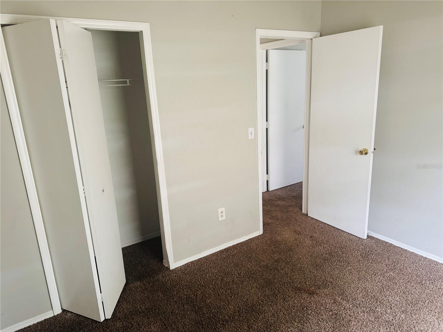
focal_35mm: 24
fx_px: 307
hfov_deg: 71.6
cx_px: 222
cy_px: 166
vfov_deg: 56.8
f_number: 1.78
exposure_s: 1/60
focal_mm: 6.76
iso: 400
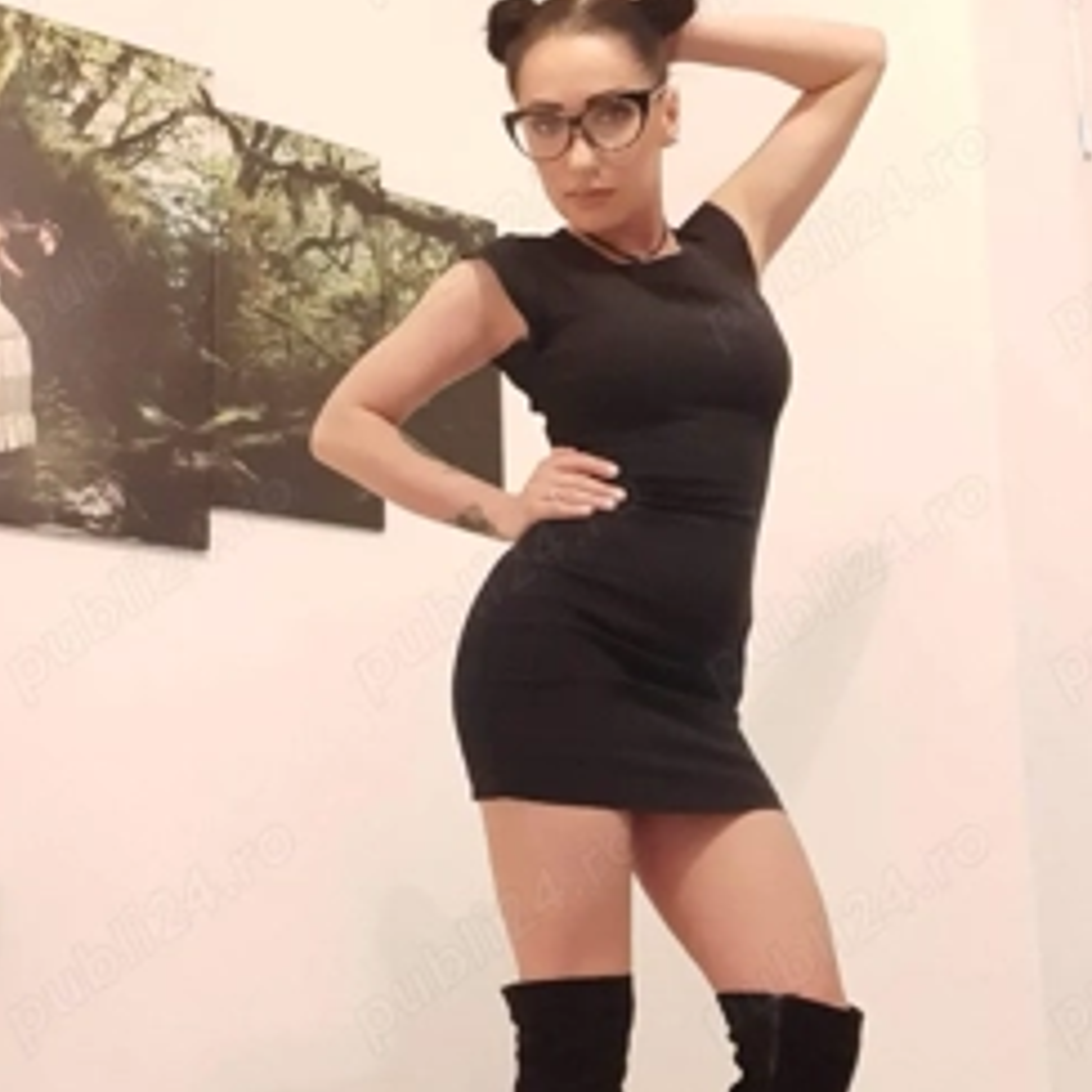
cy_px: 636
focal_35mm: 45
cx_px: 586
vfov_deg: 37.5
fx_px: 1606
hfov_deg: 37.5
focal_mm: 3.75
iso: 400
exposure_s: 1/13
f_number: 2
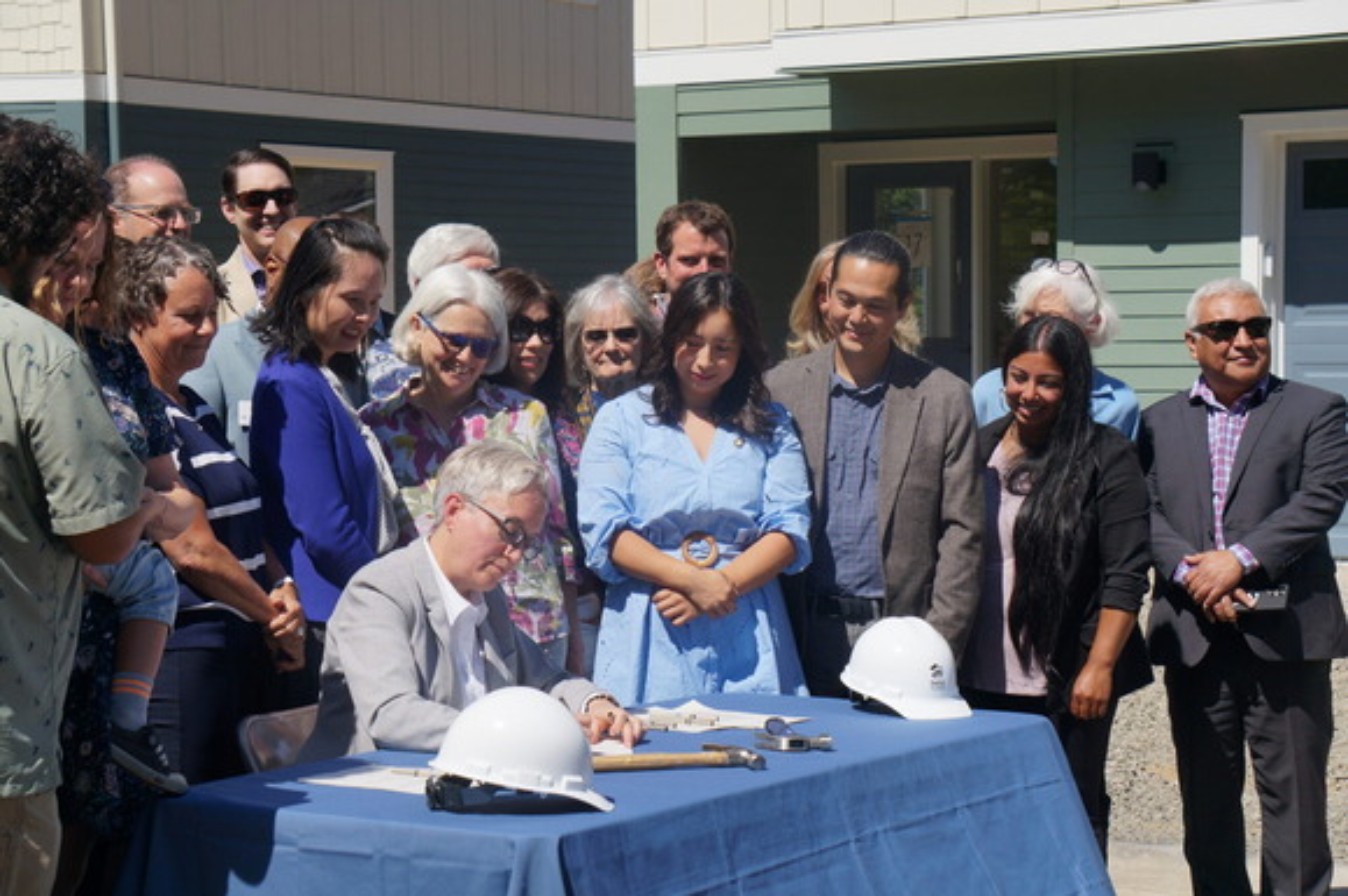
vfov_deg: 16.5
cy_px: 448
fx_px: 3086
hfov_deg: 24.6
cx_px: 674
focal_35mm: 82
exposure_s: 1/400
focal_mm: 55
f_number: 9
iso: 100
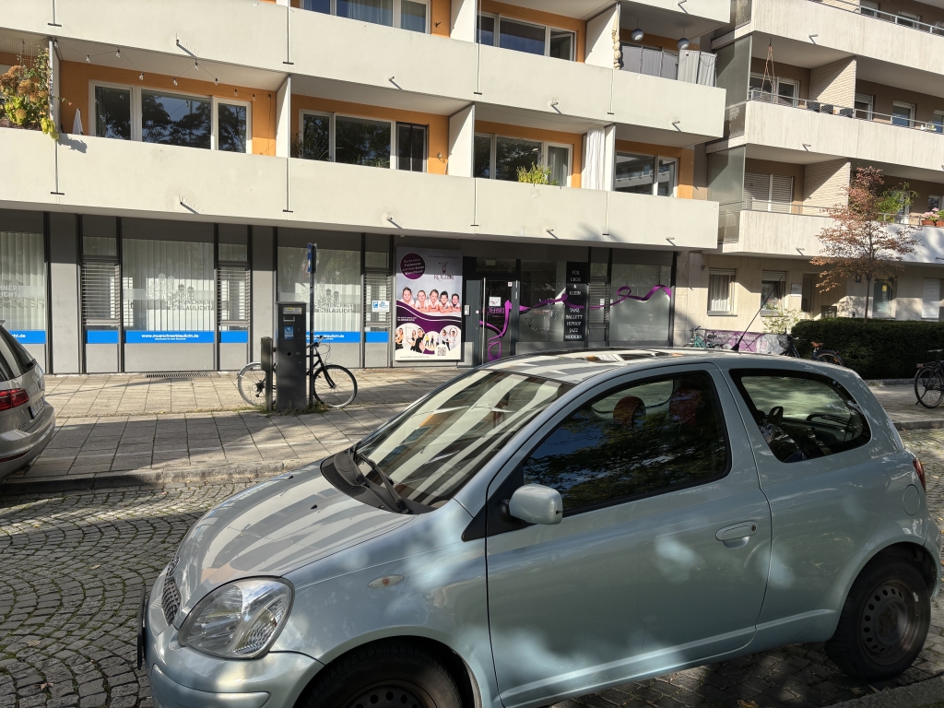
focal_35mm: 26
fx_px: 709
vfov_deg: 53.1
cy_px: 354
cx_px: 472
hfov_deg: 67.3
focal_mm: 5.96
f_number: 1.6
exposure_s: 1/3205
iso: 50
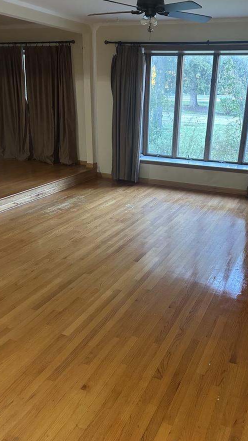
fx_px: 374
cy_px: 235
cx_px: 149
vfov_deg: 61.0
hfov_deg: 36.5
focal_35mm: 32
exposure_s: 1/60
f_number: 1.78
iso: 800
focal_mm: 6.86
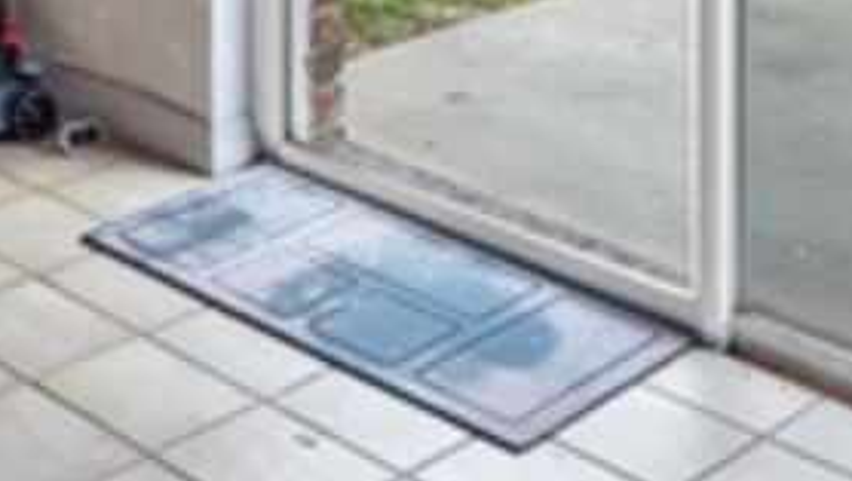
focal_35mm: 79
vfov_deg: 12.2
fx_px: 1796
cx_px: -205
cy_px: -662
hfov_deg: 24.0
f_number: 9
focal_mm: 11
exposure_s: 1/5
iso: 250
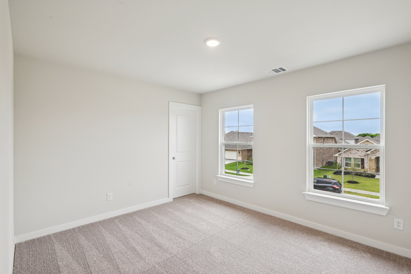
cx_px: 206
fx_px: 188
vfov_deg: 72.0
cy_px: 137
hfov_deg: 95.0
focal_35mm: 16
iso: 400
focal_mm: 16.5
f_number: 8
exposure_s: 1/80
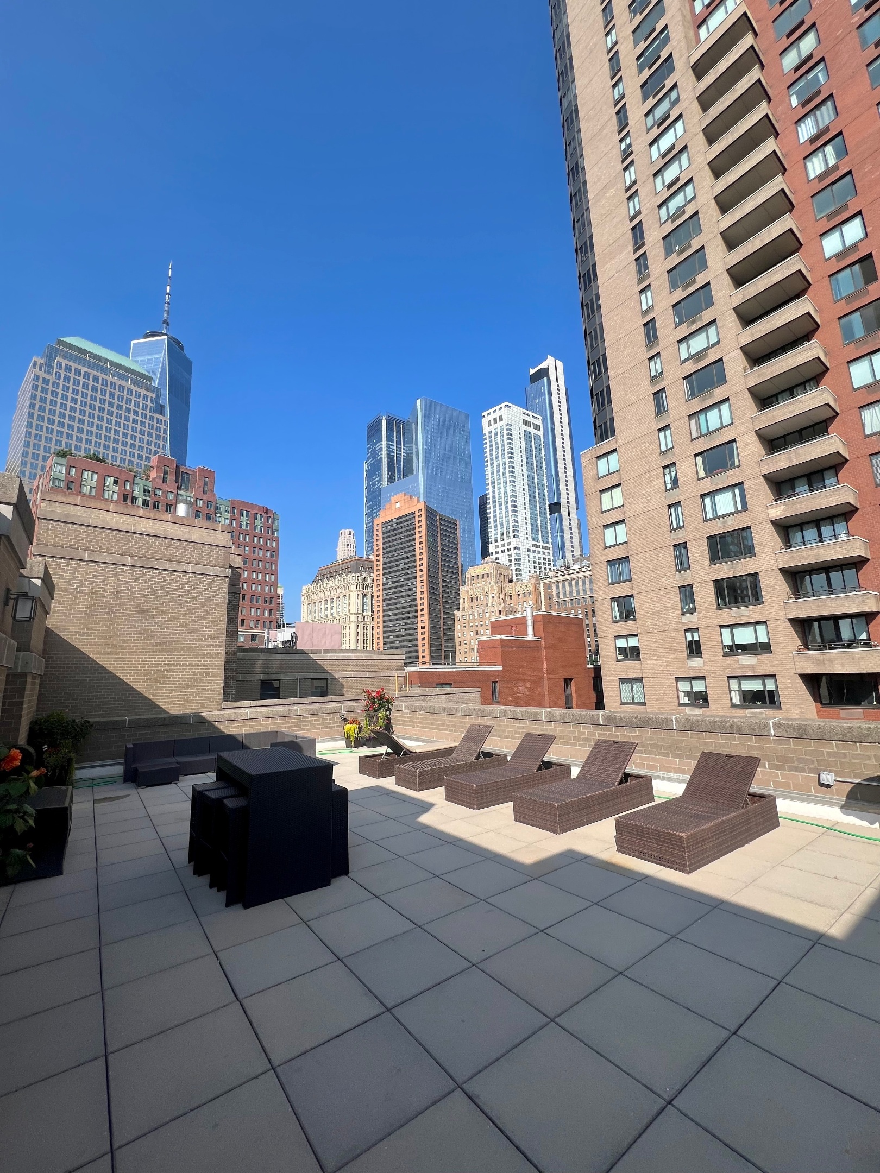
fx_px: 441
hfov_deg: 89.9
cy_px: 586
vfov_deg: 106.2
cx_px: 440
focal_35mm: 13
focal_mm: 1.57
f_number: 1.8
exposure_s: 1/1553
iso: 32
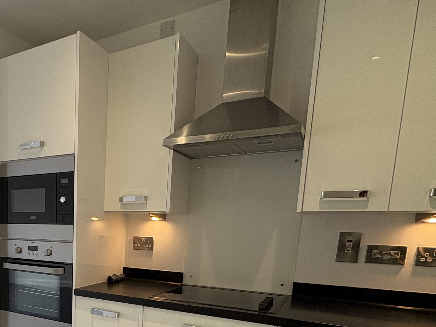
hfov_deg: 54.6
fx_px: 378
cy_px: 285
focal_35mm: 30
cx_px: 70
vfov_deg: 43.3
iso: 125
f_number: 2.2
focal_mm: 2.22
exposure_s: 1/100
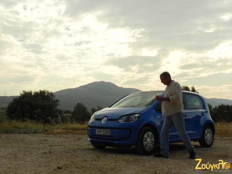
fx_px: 308
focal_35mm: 46
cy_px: 87
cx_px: 116
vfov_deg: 31.5
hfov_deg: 41.2
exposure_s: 1/640
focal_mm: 8.2
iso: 160
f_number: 6.3
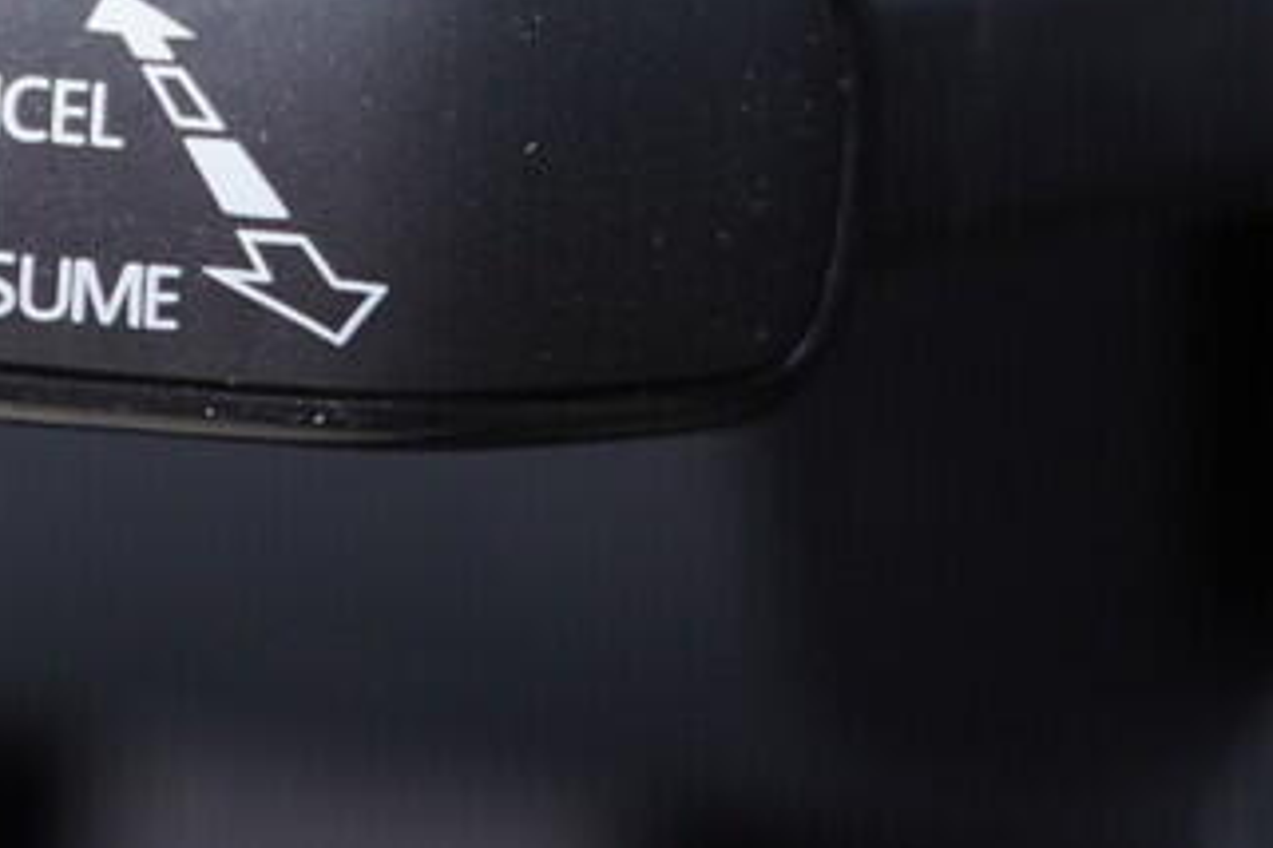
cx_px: 107
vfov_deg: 11.8
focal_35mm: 115
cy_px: -57
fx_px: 4066
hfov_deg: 17.5
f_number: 2.8
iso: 400
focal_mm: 24
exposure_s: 1/40
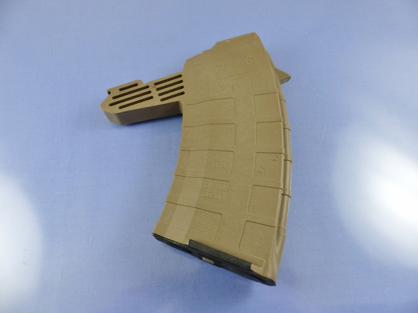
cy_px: 156
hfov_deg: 69.4
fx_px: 302
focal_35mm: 25
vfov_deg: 54.9
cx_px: 209
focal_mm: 4.5
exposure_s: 1/60
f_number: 2.8
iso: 125
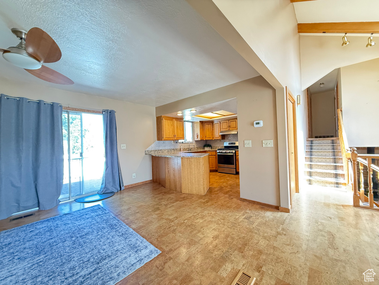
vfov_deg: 85.7
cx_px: 190
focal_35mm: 14
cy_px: 142
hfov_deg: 102.1
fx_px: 153
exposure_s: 1/60
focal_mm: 2.22
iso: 640
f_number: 2.2
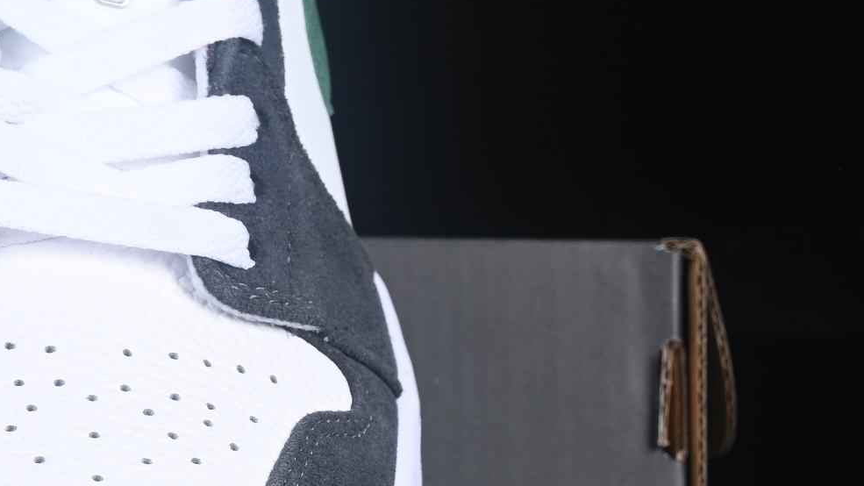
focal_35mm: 222
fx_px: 5086
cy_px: 339
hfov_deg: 9.6
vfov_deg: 5.5
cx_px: -214
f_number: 7.1
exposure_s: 1/80
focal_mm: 50
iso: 160
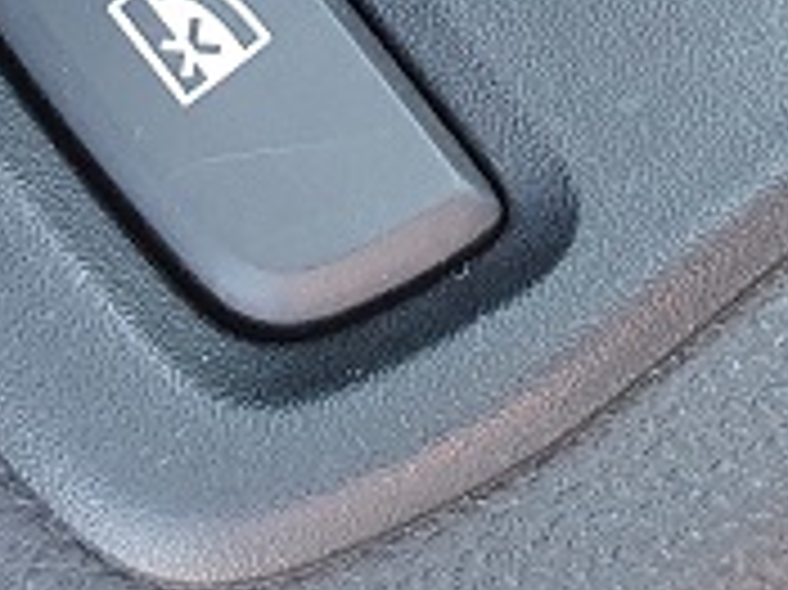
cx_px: 698
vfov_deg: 11.7
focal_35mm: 119
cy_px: -405
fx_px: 2707
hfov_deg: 16.4
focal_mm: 4.32
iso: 250
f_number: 2.4
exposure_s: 1/100
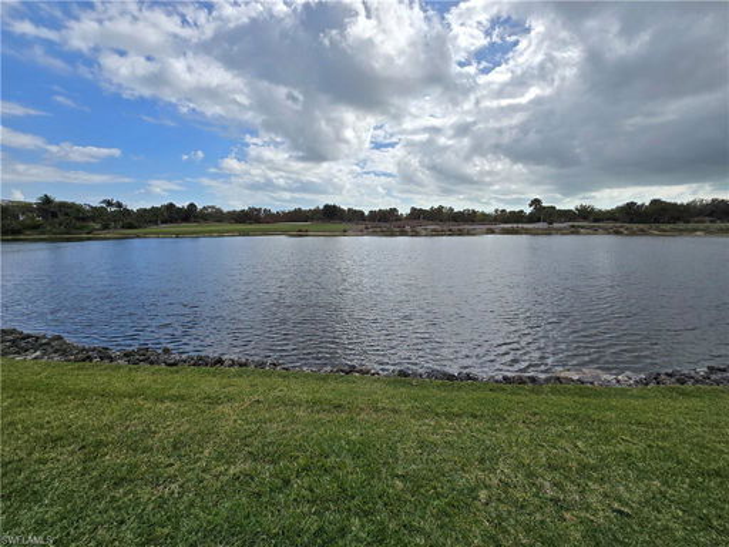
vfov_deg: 89.9
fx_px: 274
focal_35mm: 13
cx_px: 364
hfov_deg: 106.2
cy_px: 274
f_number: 2.2
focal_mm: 2.2
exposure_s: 1/3372
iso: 50
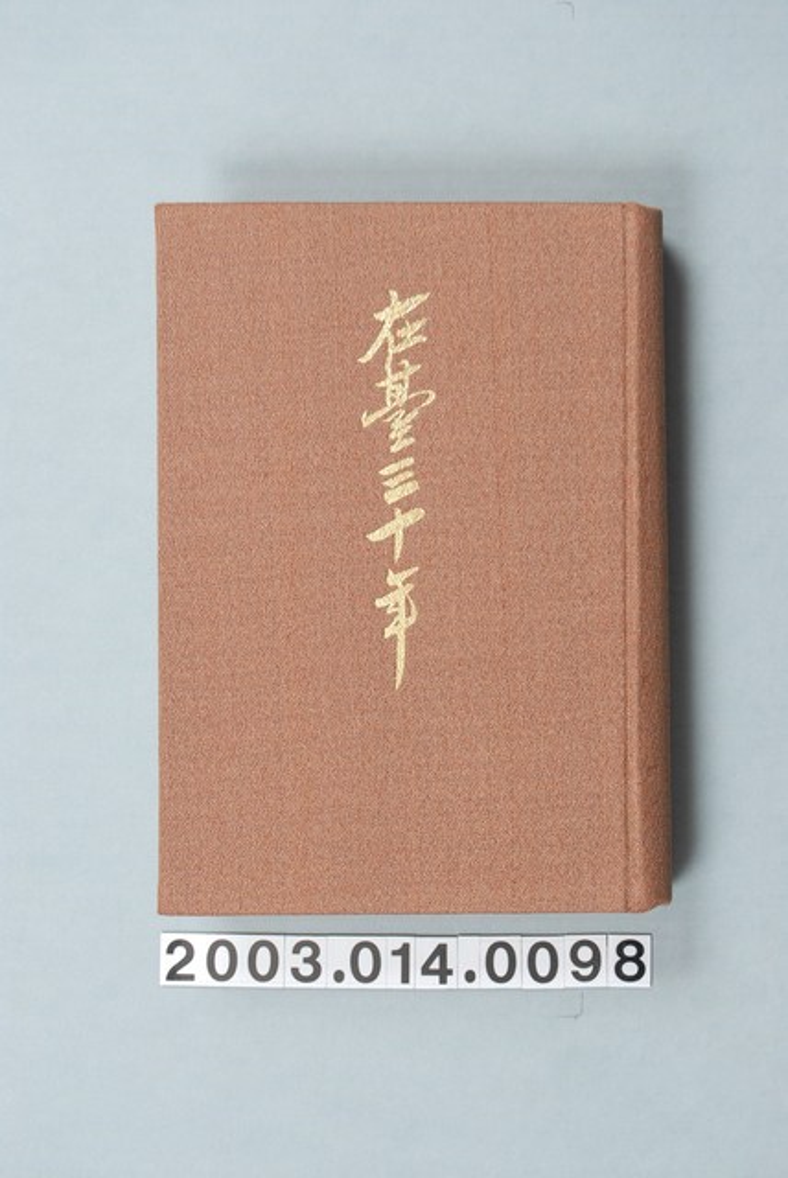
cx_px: 394
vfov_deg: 24.6
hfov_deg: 16.6
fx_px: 2703
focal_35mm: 82
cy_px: 589
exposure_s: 1/125
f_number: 8
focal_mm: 55
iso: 200
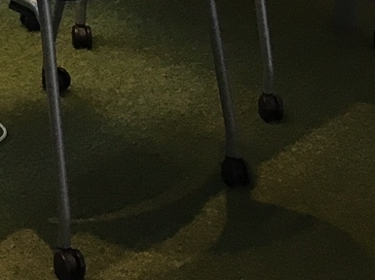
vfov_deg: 8.7
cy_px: -441
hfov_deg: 12.3
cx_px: -206
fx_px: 1645
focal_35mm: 152
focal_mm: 4.15
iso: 32
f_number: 2.2
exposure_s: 1/30
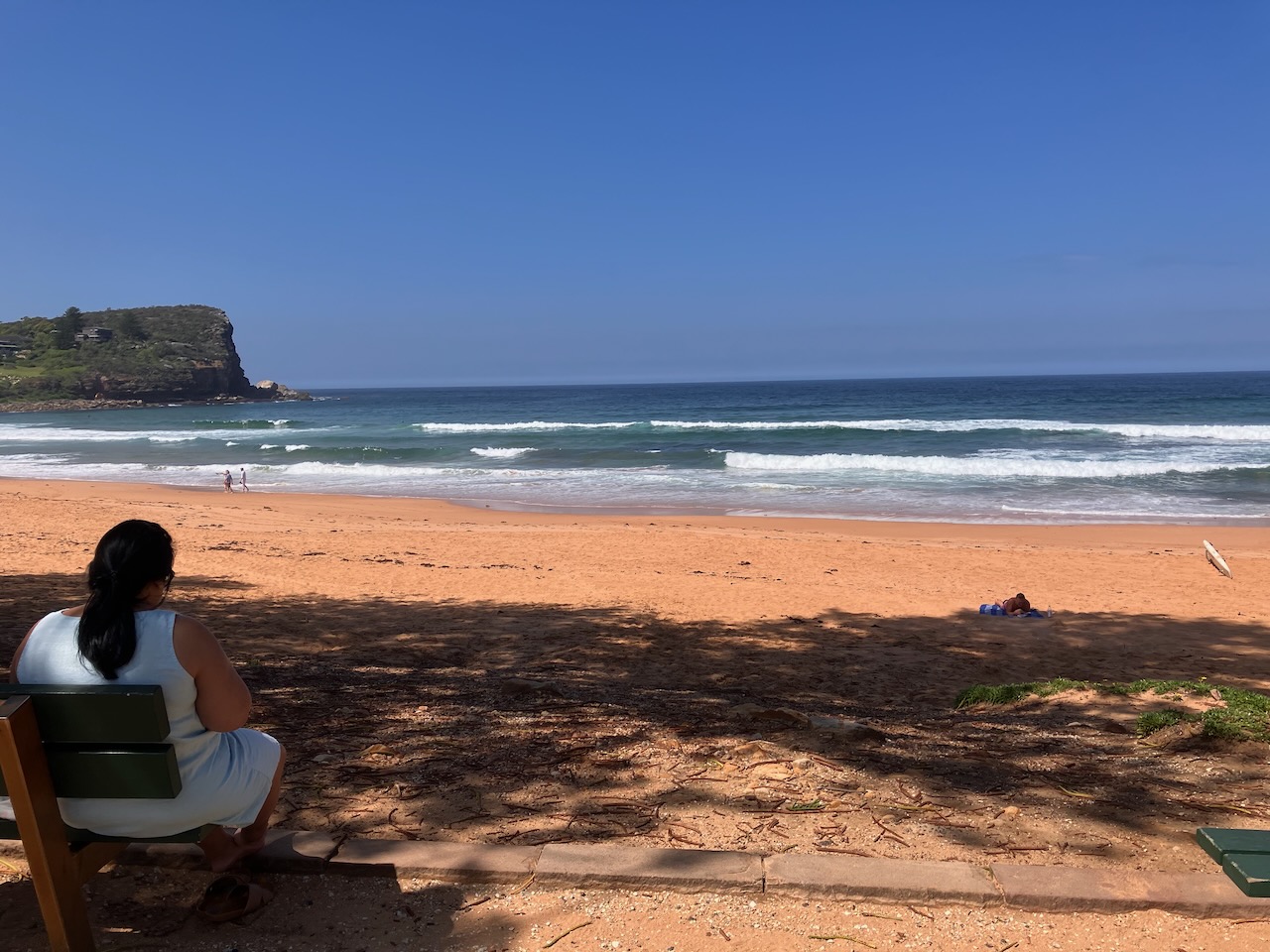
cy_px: 476
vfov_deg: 49.7
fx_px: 1027
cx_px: 635
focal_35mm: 28
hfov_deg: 63.4
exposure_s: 1/2703
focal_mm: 3.99
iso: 32
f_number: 1.8
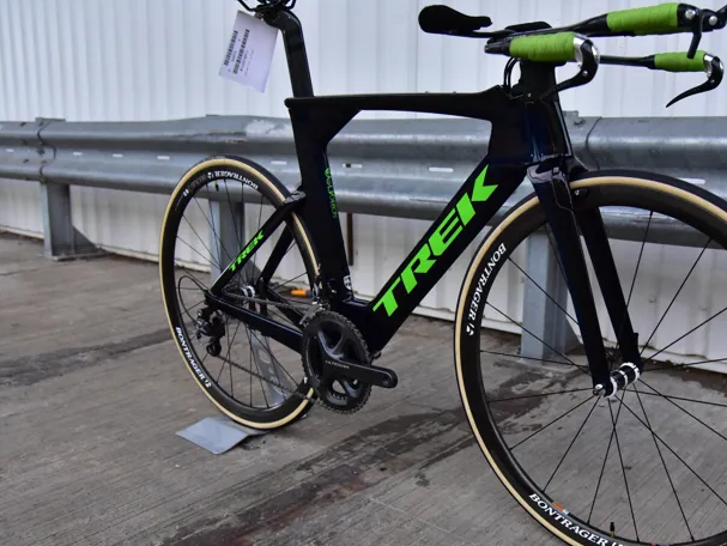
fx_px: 799
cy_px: 291
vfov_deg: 37.7
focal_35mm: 38
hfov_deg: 48.6
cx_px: 447
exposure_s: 1/250
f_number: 4
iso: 3600
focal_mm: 30
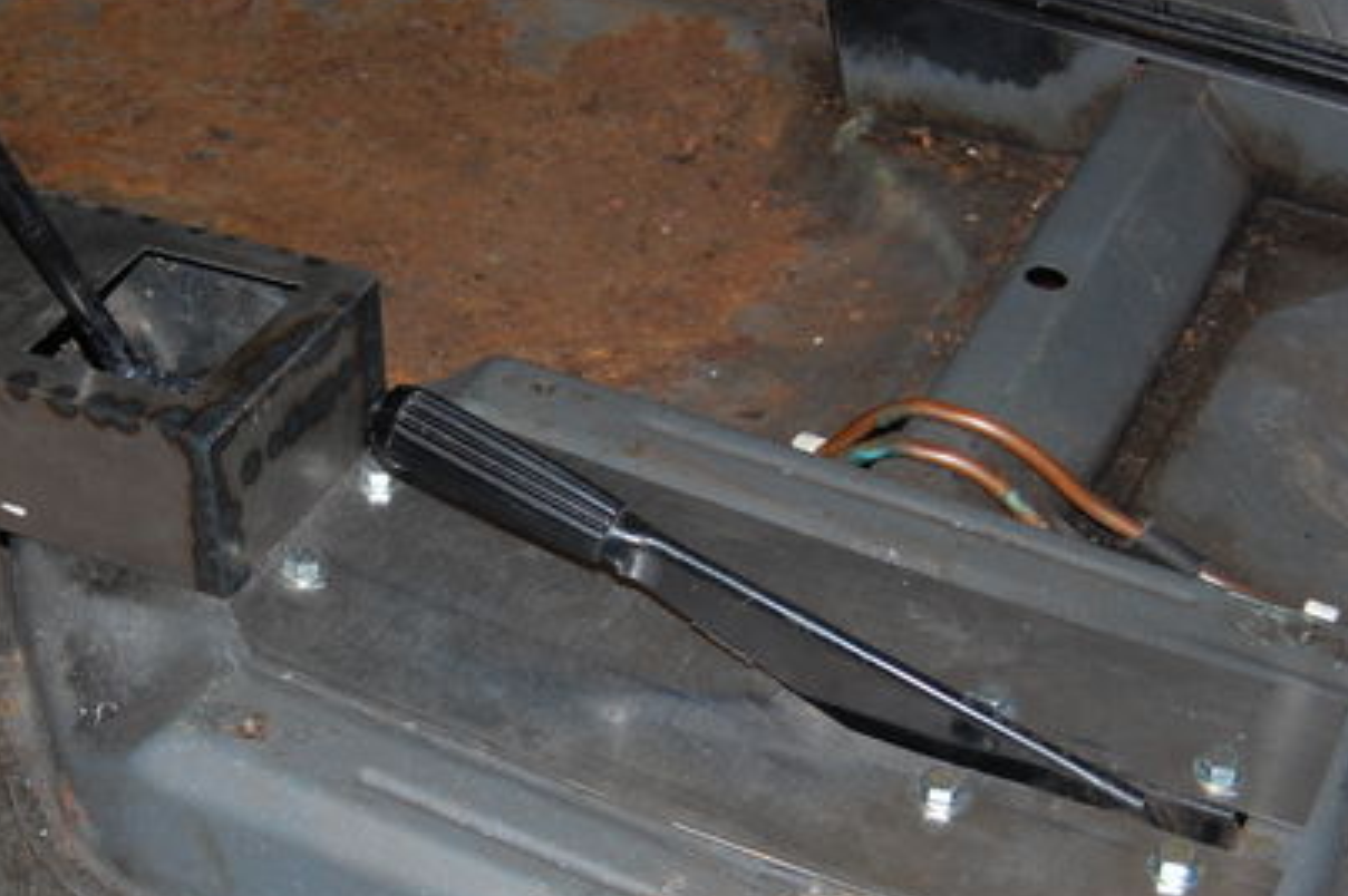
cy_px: 501
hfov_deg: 27.3
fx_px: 2761
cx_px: 448
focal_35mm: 74
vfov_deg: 18.4
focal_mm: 31
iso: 400
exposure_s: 1/60
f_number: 4.5
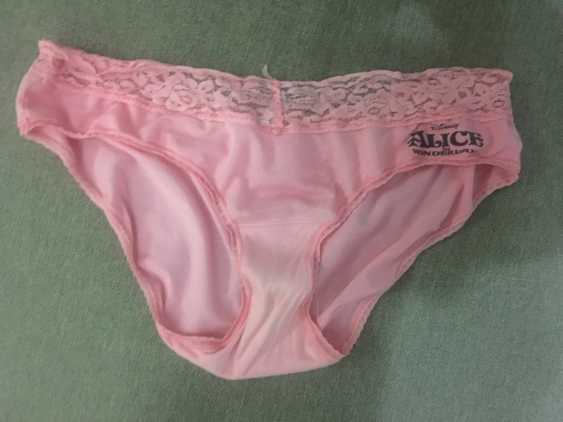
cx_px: 282
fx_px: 472
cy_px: 211
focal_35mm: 29
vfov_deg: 48.2
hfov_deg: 61.7
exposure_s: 1/15
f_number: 2.2
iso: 400
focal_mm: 4.15
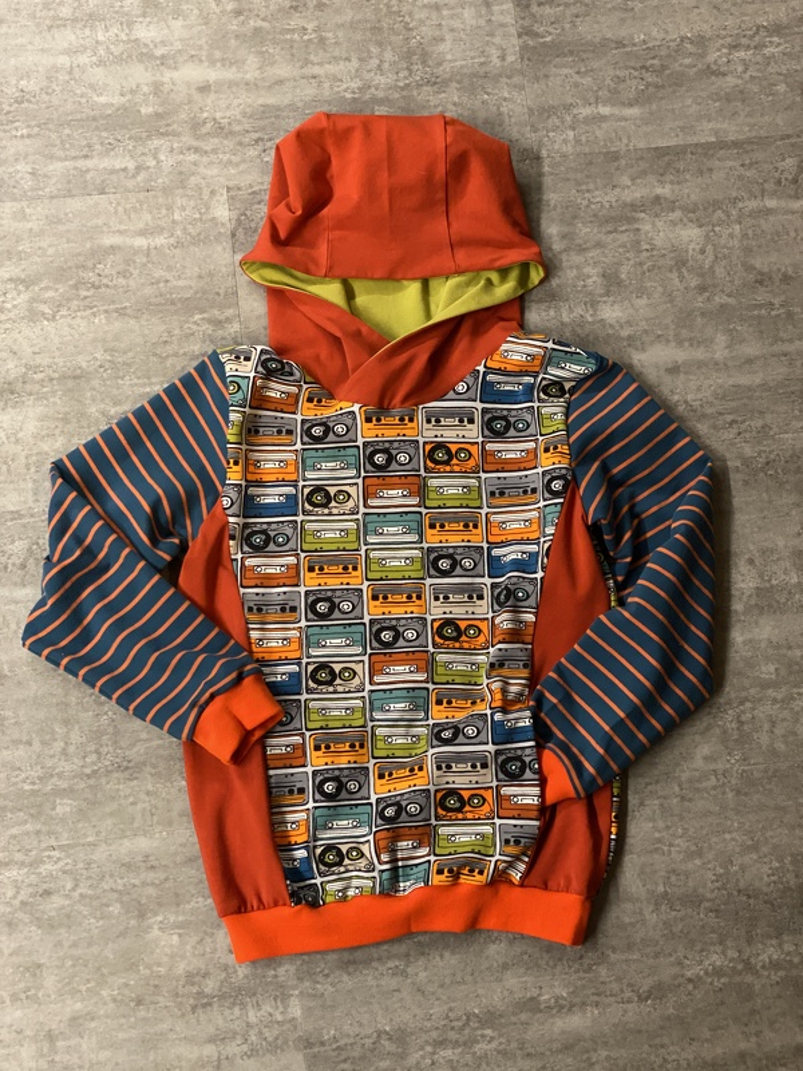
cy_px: 536
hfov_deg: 28.0
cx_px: 402
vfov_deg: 36.8
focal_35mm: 52
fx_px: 1608
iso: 320
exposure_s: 1/20
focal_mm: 6
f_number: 2
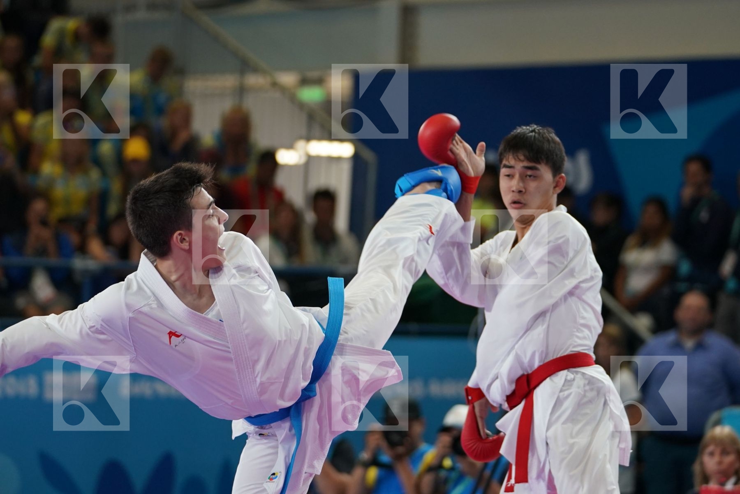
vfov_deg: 7.0
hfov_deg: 10.5
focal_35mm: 195
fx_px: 4008
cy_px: 247
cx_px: 370
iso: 1600
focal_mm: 130
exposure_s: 1/1000
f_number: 2.8
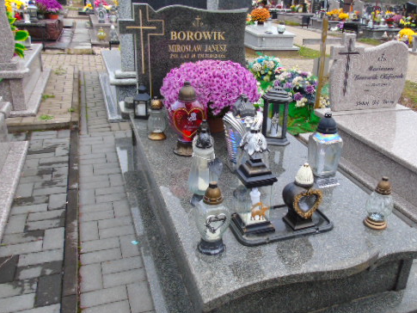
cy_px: 157
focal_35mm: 33
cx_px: 258
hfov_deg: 54.8
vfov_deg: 43.0
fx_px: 398
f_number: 3.4
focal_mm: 4.4
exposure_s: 1/50
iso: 80
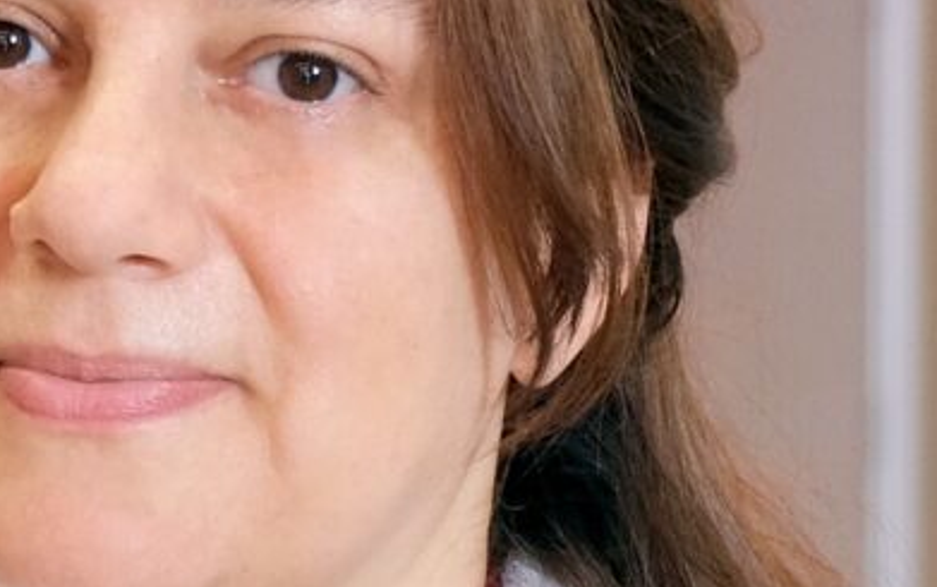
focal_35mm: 360
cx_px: 26
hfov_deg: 5.8
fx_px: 9200
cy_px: 816
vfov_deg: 3.6
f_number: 3.6
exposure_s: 1/50
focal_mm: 35.8
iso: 800
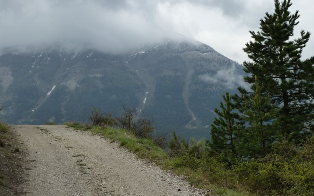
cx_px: 158
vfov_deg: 22.0
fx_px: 505
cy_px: 81
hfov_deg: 34.6
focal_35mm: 59
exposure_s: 1/400
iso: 125
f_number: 3.9
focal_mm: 9.1
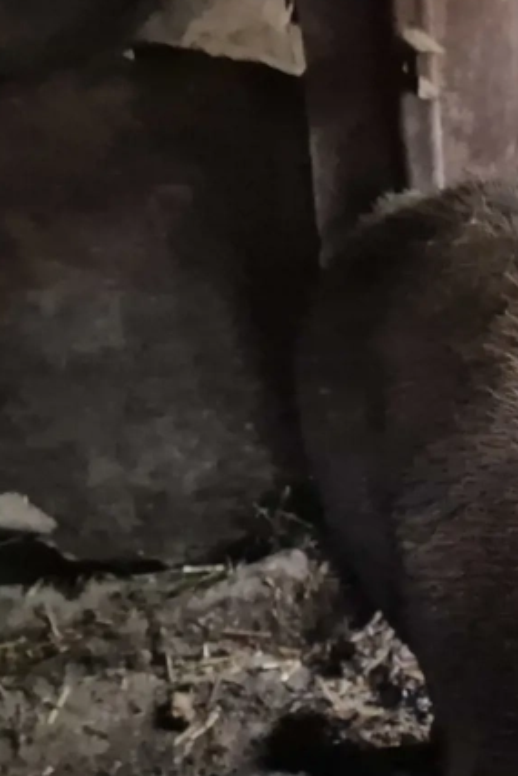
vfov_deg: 34.5
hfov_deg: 20.7
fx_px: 1208
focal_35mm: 56
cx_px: 769
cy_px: 625
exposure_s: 1/25
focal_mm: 5.4
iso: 800
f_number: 1.8
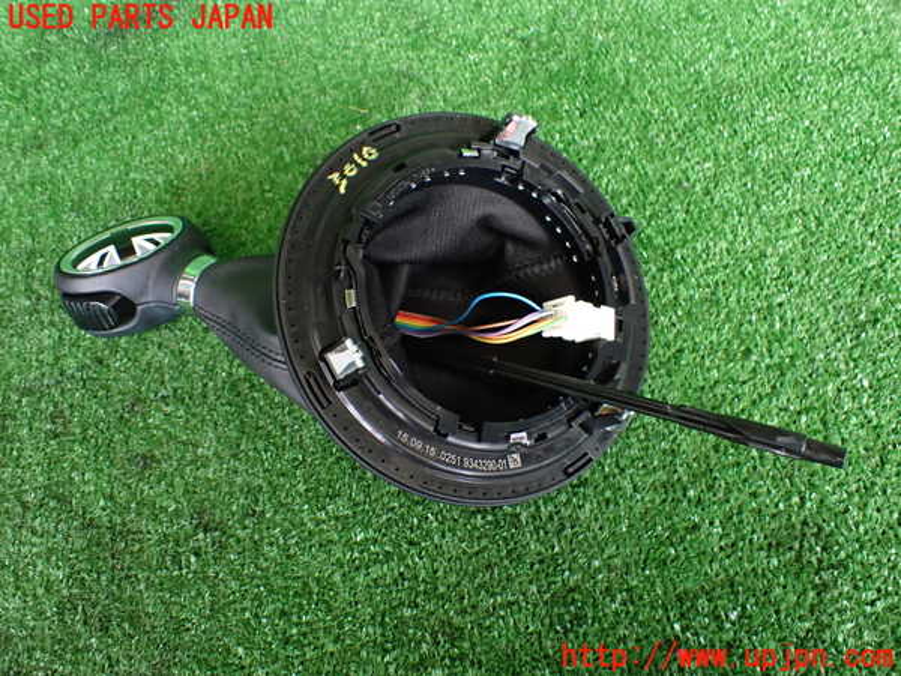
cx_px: 450
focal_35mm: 30
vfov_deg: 46.8
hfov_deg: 60.0
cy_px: 338
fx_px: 781
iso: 640
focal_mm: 5.4
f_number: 2.3
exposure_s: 1/125
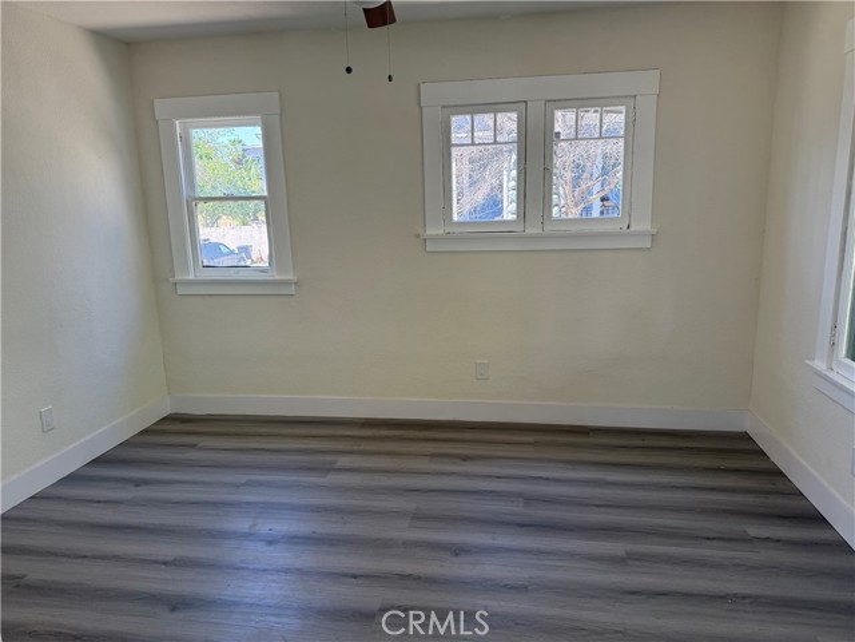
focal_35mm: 24
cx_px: 428
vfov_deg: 56.8
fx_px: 593
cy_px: 321
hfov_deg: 71.6
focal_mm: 6.76
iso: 100
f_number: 1.78
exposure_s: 1/248
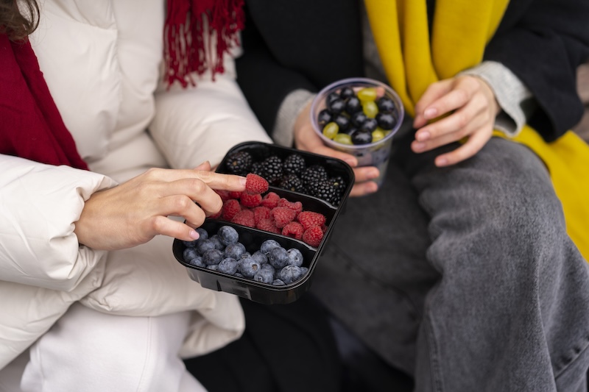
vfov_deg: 24.6
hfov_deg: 36.3
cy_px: 196
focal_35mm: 55
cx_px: 294
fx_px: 900
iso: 250
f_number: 2.5
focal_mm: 55
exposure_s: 1/500
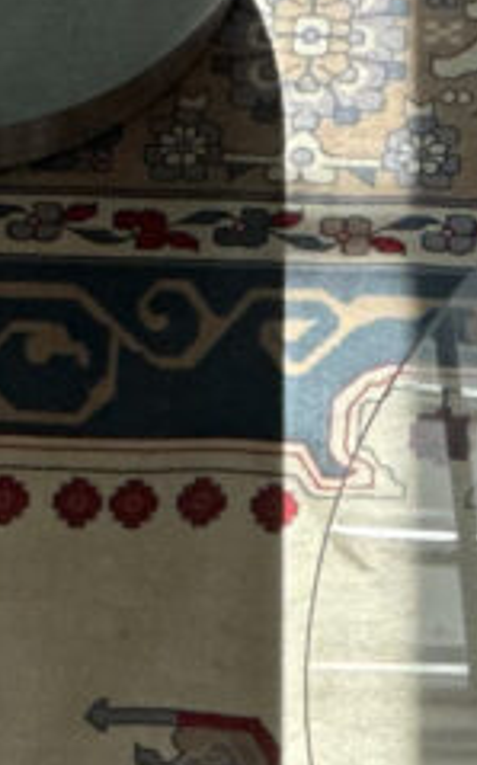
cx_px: 989
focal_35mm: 525
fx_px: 10940
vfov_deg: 4.0
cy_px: 1127
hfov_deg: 2.5
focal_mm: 9
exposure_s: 1/121
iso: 125
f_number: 2.8
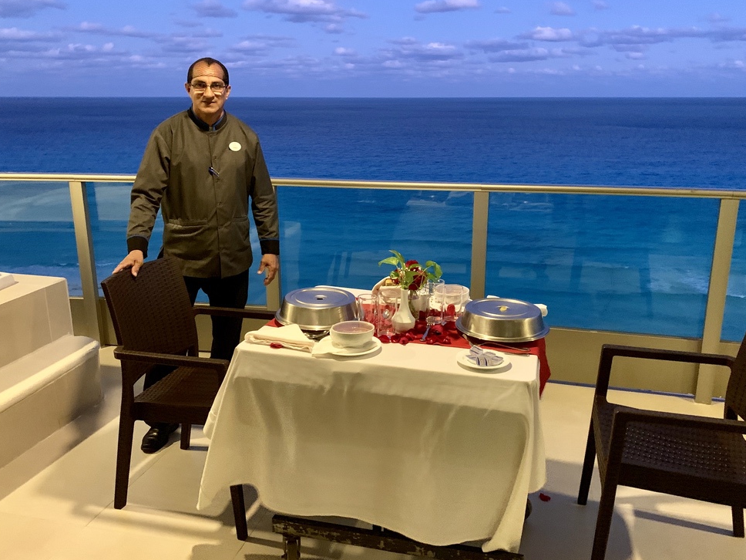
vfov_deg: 48.2
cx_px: 392
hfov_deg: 61.6
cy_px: 271
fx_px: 625
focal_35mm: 29
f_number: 1.8
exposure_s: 1/30
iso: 640
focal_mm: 4.25
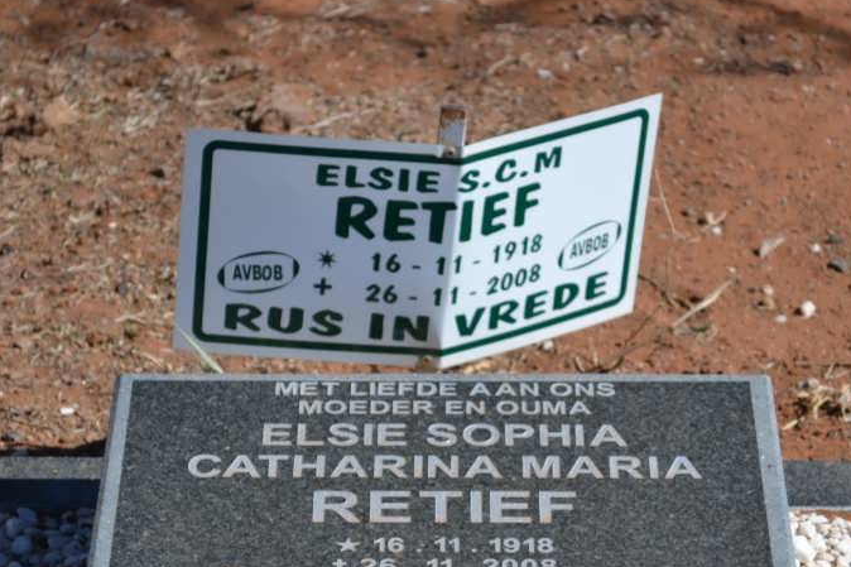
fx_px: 3471
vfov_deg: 9.3
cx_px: 453
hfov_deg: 14.0
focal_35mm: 147
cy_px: 469
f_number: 6.3
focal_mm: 55
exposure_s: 1/160
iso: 100
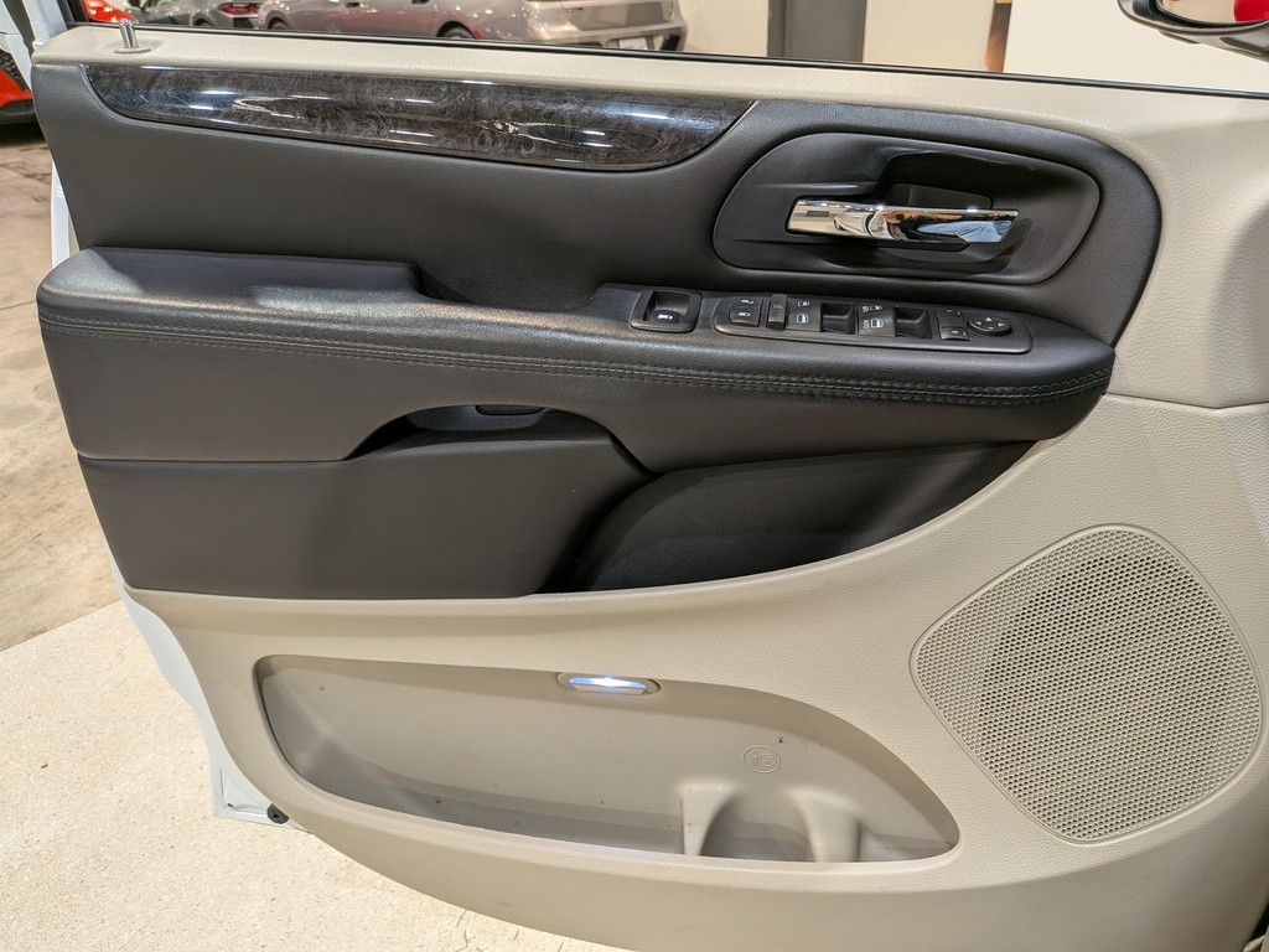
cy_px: 476
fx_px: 880
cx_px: 634
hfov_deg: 71.6
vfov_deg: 56.8
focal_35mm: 24
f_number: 1.7
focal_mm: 4.53
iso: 36
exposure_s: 1/33.3
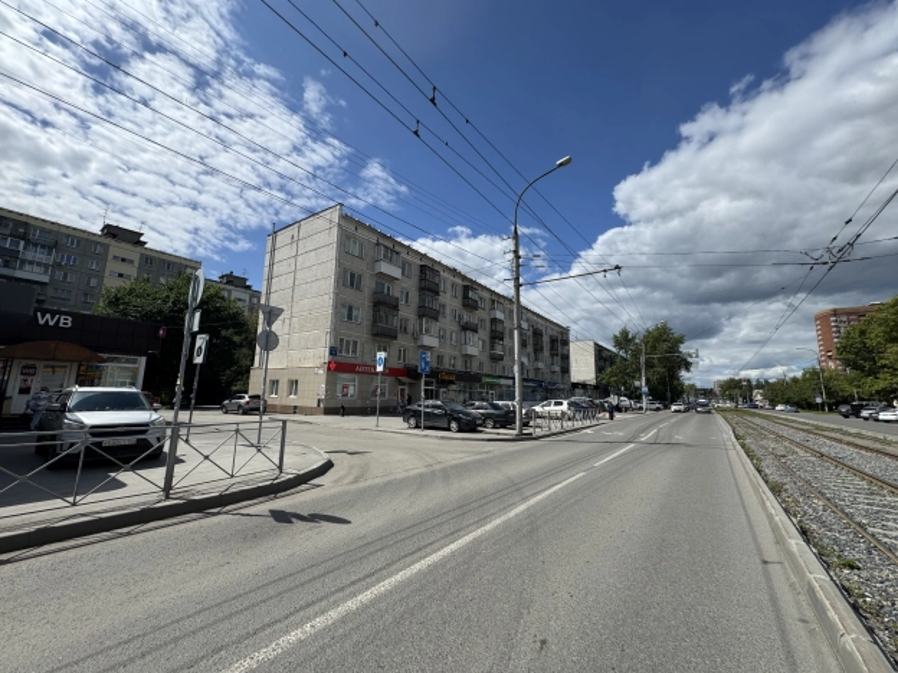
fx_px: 363
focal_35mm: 14
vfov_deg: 85.7
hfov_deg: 102.1
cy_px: 336
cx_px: 449
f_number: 2.2
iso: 50
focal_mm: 2.22
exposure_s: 1/3247
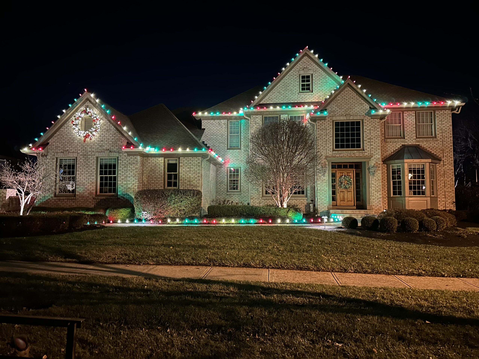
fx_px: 332
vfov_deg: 56.8
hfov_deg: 71.6
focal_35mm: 24
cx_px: 240
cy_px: 180
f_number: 1.78
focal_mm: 6.86
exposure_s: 1/9
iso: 1250
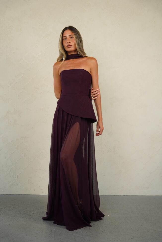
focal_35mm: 41
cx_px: 81
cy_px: 121
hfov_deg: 32.5
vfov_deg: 47.2
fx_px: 278
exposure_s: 1/160
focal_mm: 41.2
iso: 400
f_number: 3.5
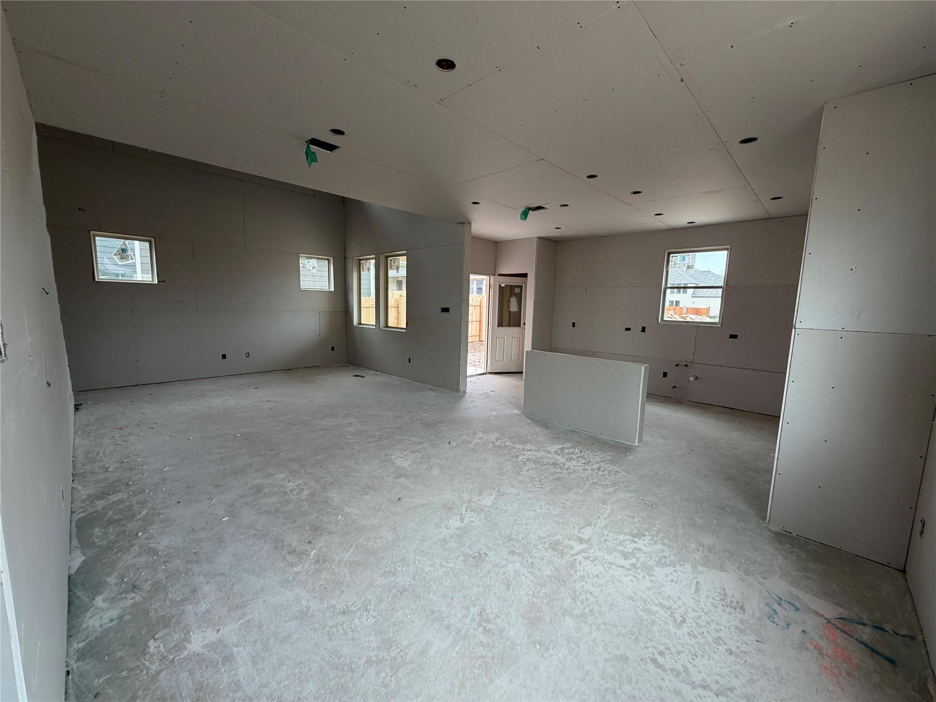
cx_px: 468
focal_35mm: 14
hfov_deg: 102.1
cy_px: 351
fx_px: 379
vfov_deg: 85.7
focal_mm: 2.22
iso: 80
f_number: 2.2
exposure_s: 1/121
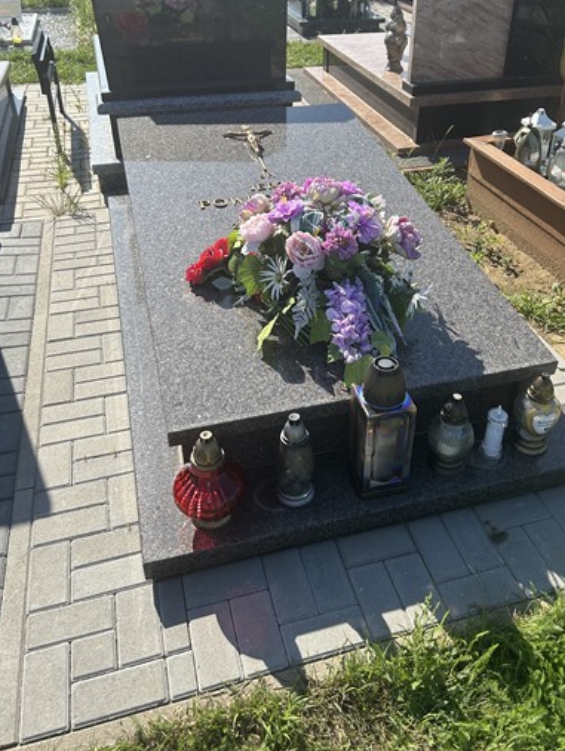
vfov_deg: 58.0
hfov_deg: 45.4
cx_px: 319
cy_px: 318
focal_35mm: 31
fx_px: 674
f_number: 1.5
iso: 50
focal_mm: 5.7
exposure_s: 1/2632
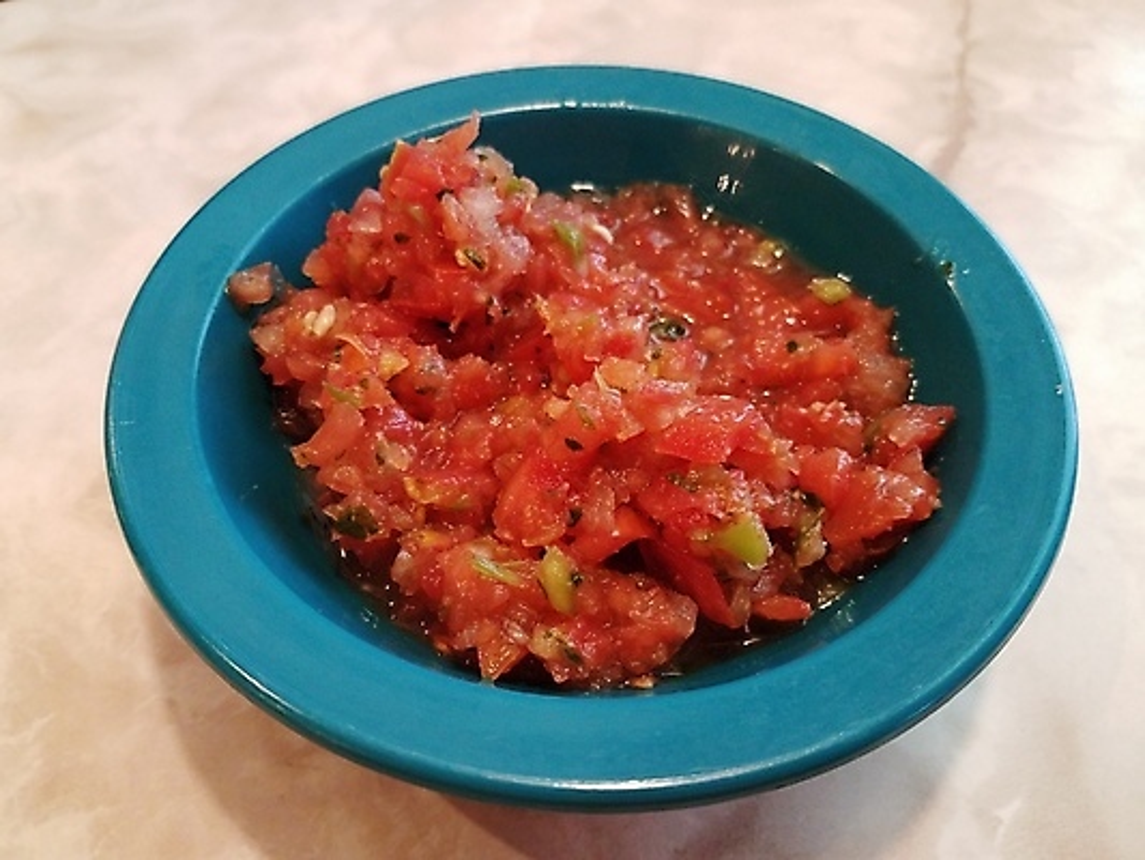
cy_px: 430
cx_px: 572
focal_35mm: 26
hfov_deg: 67.3
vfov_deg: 53.1
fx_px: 860
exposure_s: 1/24
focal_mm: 4.2
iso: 250
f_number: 1.7
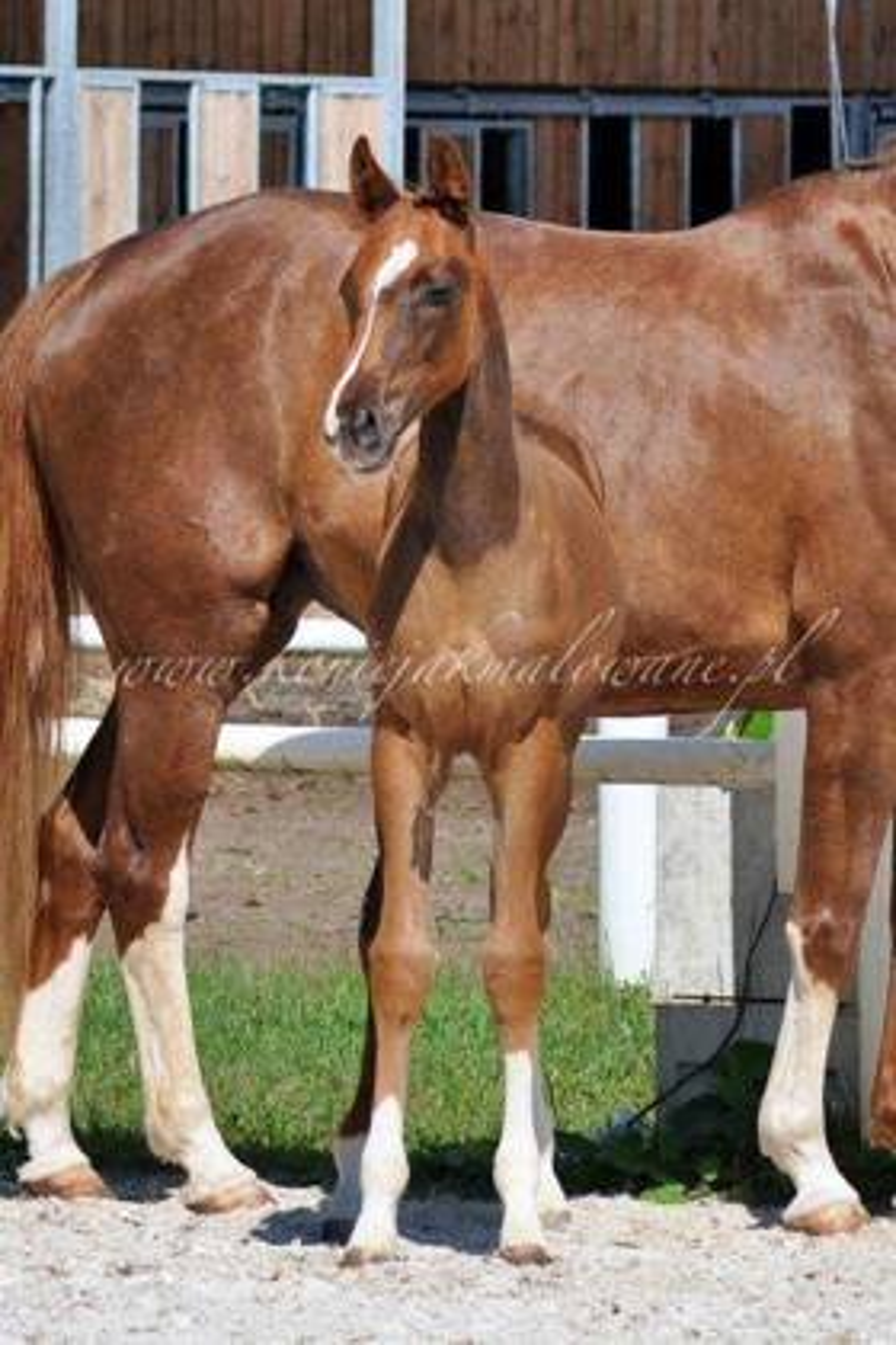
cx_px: 448
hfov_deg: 11.4
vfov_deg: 17.1
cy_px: 672
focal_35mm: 120
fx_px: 4480
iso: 400
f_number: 6.3
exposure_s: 1/1600
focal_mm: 80
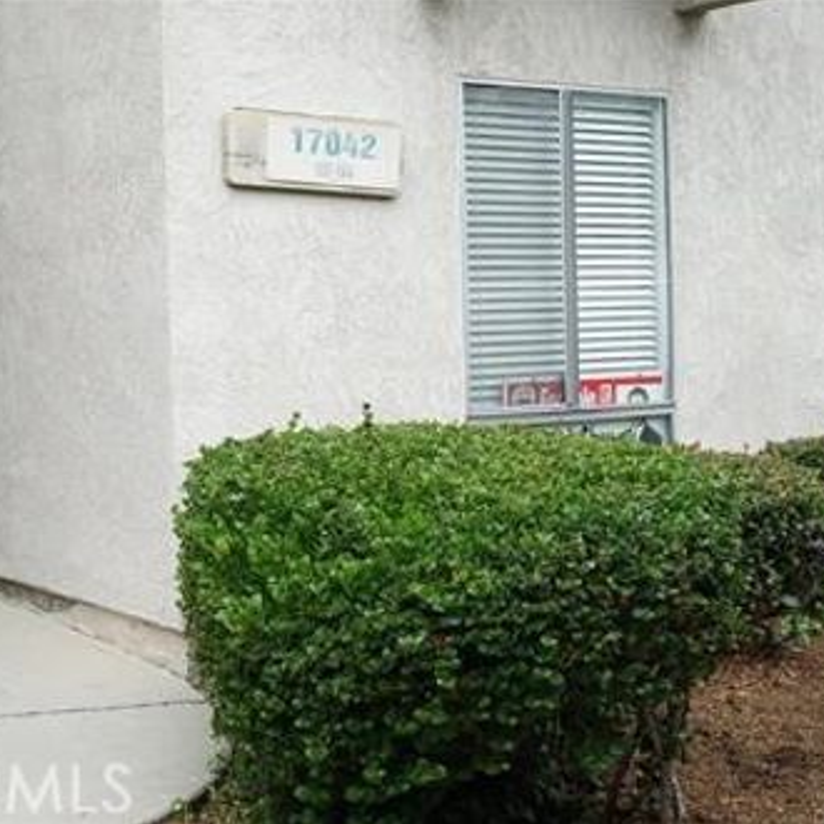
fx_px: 1454
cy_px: 411
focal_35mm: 54
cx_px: 247
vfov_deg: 31.6
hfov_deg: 31.3
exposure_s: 1/40
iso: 100
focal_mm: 42
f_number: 7.1
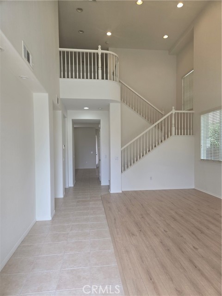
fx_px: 197
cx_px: 111
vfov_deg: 73.9
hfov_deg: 58.9
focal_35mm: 23
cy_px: 148
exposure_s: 1/120
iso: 64
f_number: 1.8
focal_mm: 5.4
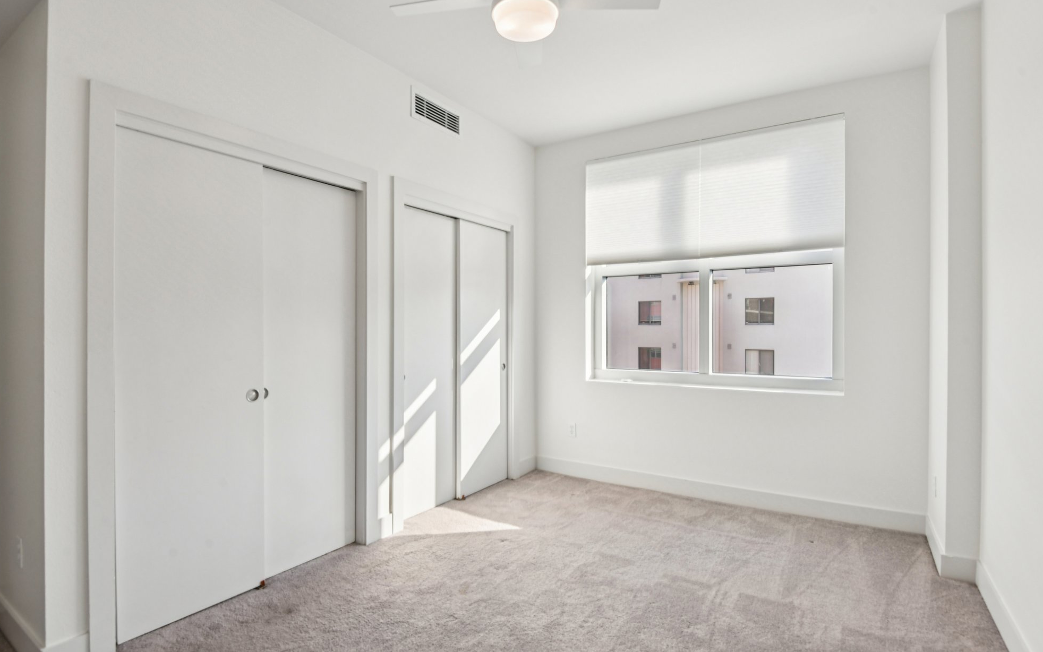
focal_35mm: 17
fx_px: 483
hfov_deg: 94.4
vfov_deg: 68.0
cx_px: 519
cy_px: 331
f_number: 8
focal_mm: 16
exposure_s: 1/500
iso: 400
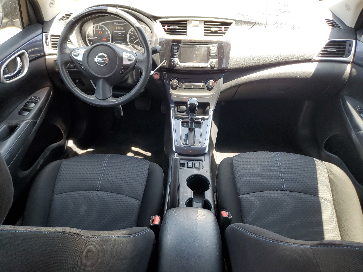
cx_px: 182
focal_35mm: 26
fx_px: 273
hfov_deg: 67.3
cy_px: 136
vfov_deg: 53.1
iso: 70
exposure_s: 1/120
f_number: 1.5
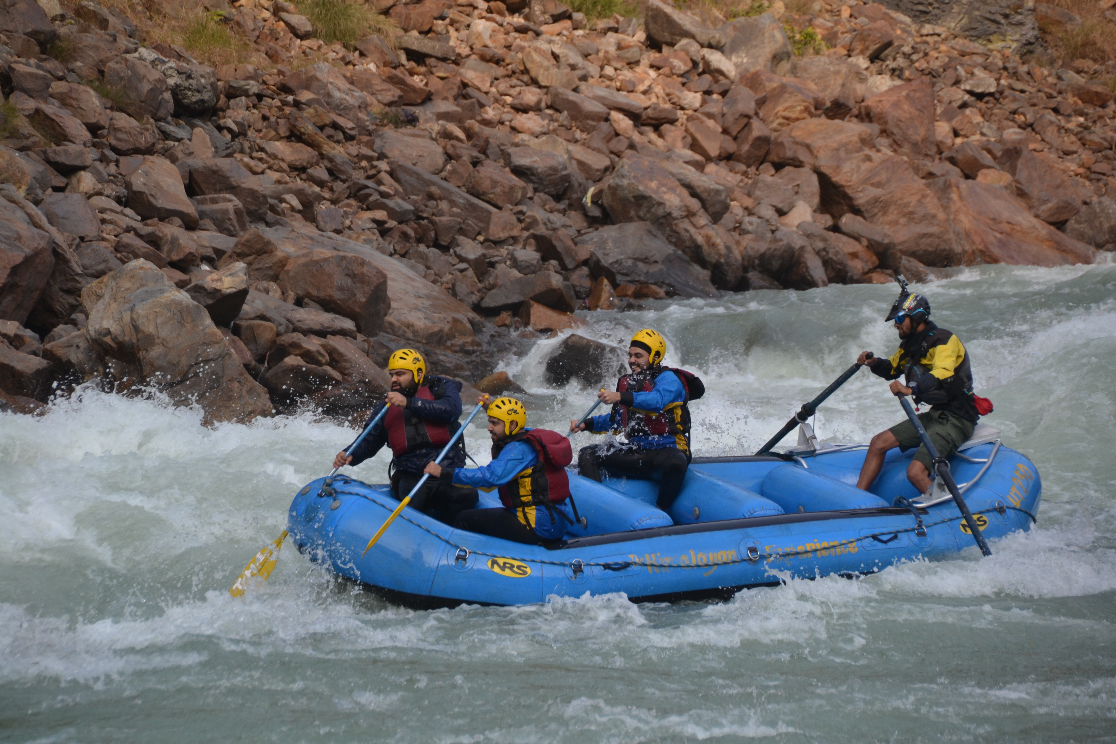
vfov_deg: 6.5
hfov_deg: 9.8
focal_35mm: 210
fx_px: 6509
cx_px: 558
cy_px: 372
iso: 400
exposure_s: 1/1000
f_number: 6
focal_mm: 140
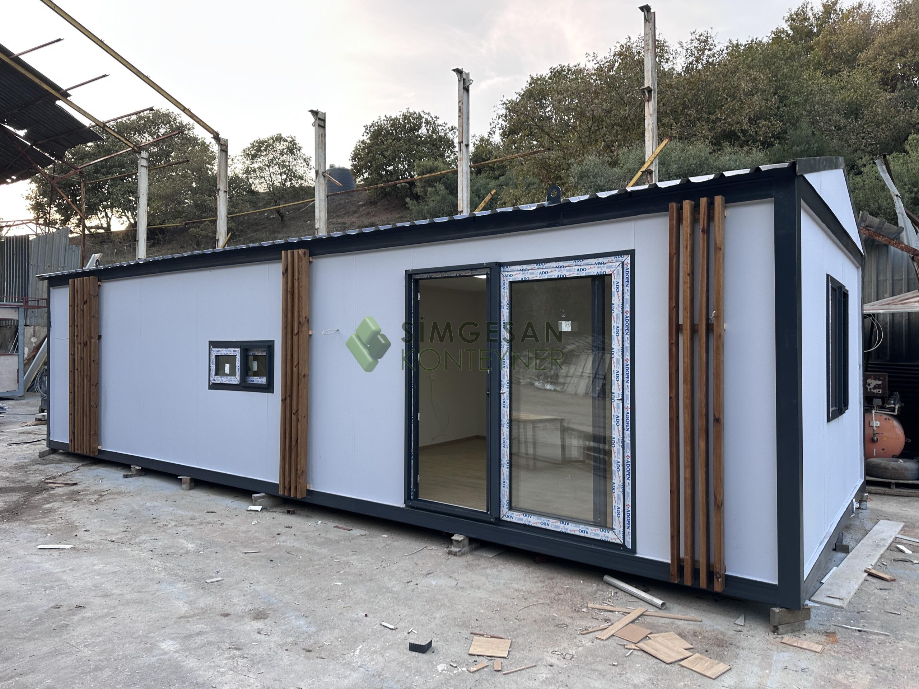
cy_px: 344
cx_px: 460
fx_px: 637
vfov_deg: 56.8
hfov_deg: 71.6
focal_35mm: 24
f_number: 1.78
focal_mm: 6.86
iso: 80
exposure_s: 1/121
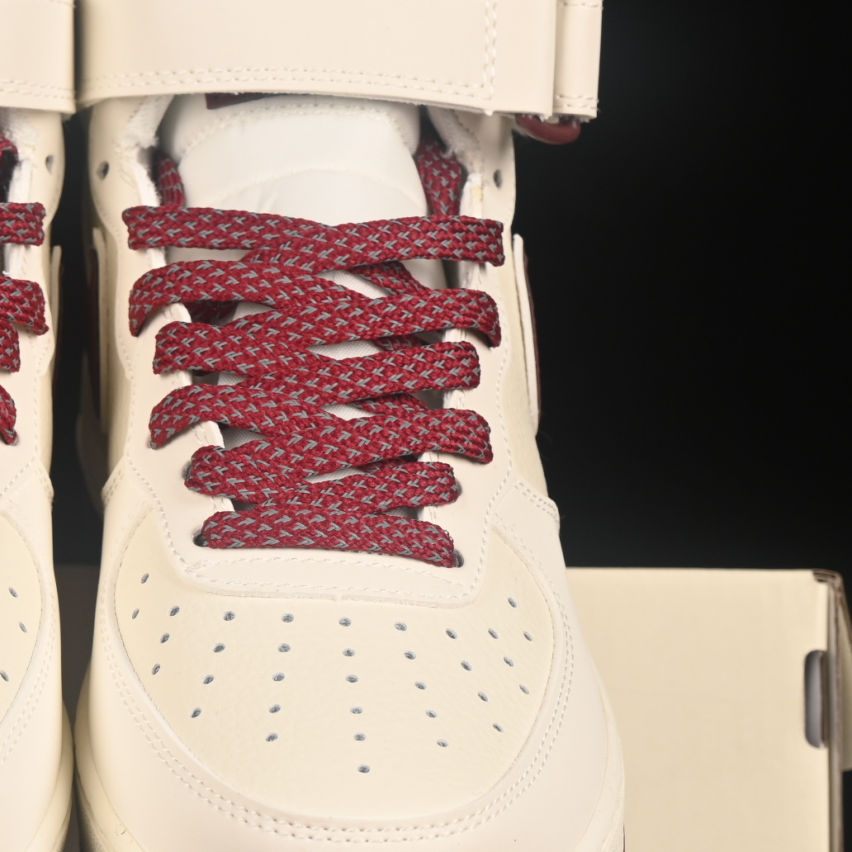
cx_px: 15
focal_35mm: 172
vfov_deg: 10.2
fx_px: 4790
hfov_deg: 10.1
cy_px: 596
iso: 160
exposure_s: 1/80
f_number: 8
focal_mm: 50
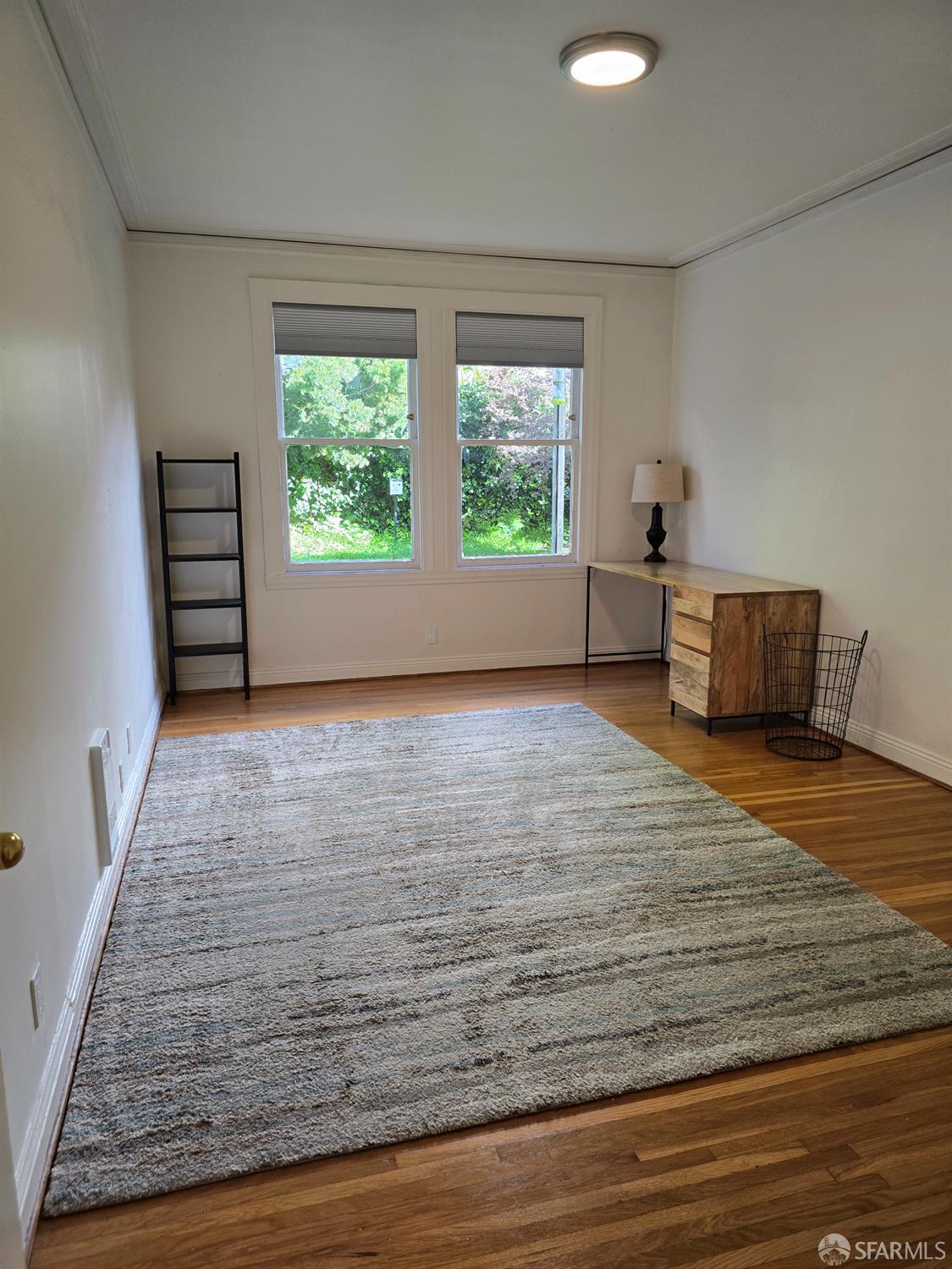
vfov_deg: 73.9
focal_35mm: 23
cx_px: 476
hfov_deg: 58.9
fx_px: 843
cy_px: 634
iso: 100
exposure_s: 1/120
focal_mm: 6.3
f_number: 1.7
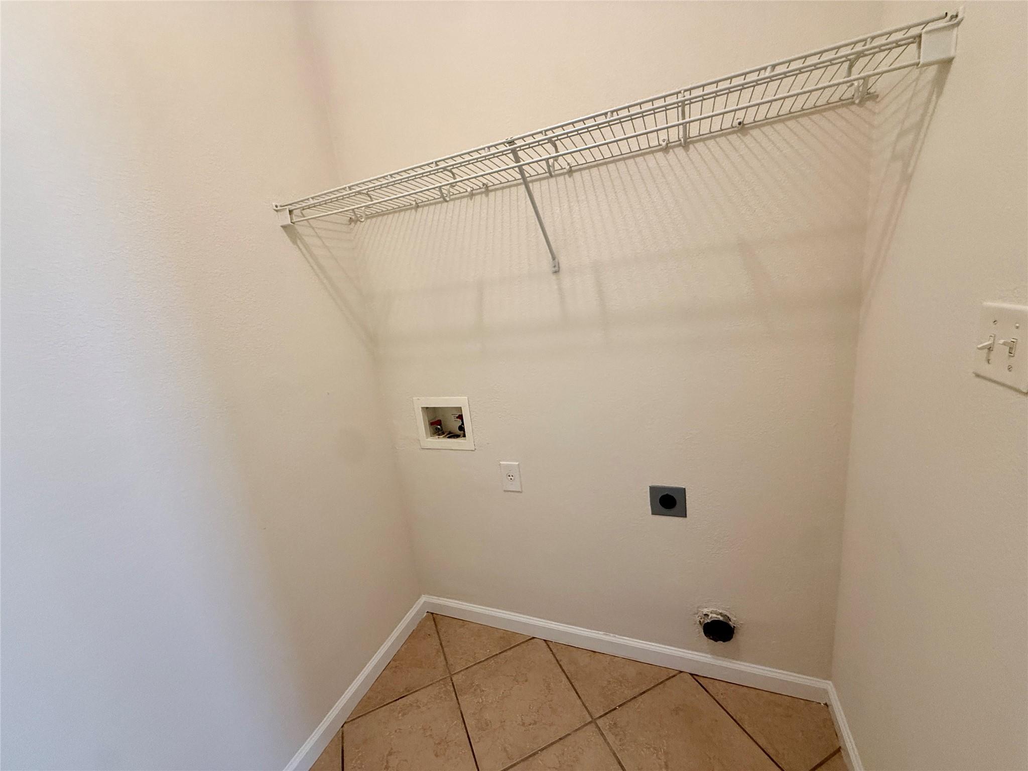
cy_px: 386
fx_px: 416
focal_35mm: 14
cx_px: 514
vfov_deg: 85.7
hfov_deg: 102.1
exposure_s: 1/120
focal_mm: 2.22
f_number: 2.2
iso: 320
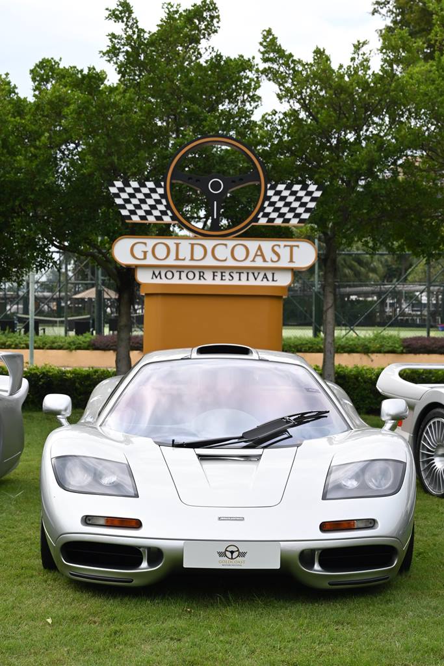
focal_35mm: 66
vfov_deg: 30.5
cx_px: 222
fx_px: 1220
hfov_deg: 20.6
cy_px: 333
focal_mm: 66
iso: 250
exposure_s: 1/500
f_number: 8
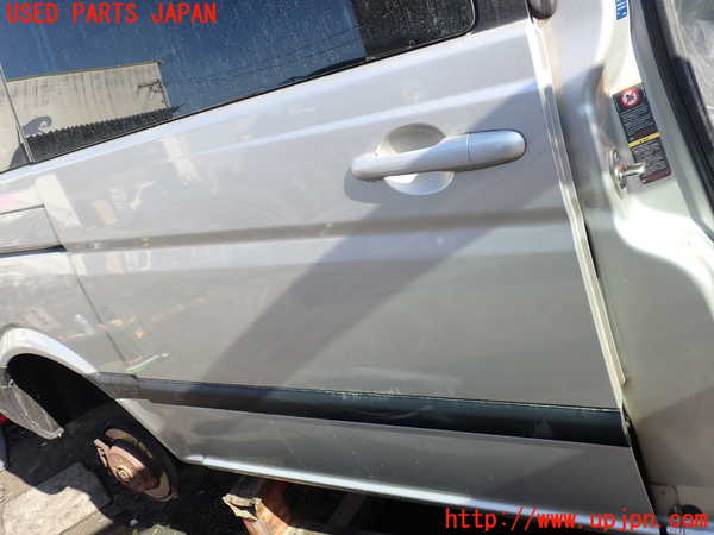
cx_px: 357
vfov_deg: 46.8
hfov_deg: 60.0
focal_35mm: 30
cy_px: 268
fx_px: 619
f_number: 3.2
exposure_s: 1/320
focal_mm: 5.4
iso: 100
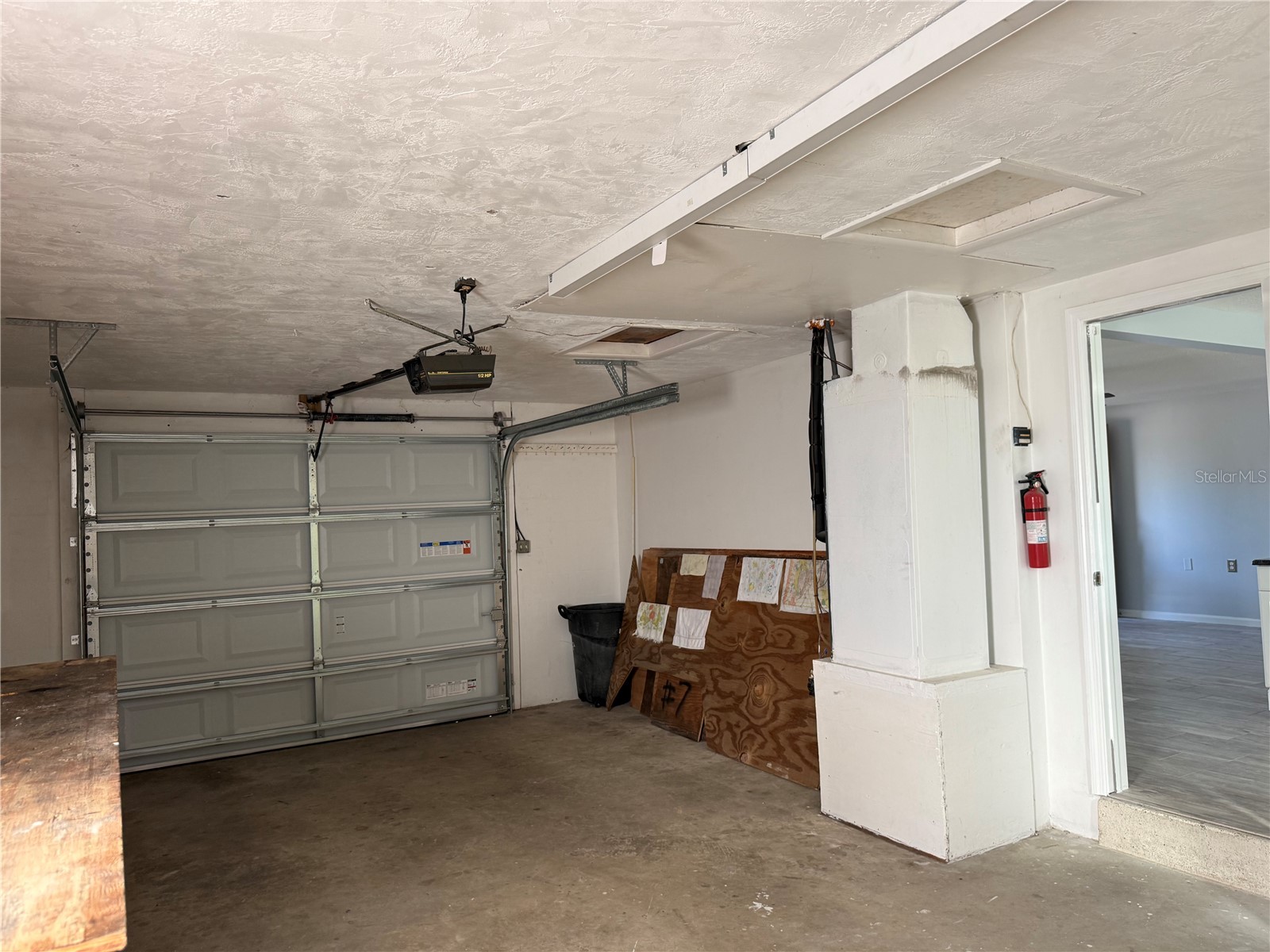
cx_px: 635
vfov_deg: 56.8
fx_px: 881
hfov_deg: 71.6
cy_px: 476
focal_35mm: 24
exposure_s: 1/121
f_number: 1.78
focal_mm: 6.76
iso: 160
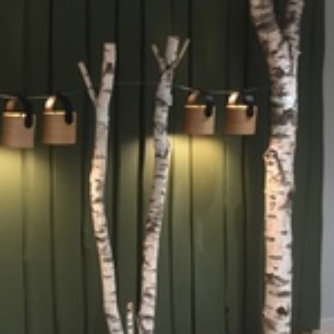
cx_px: -74
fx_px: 753
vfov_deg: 25.0
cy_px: 182
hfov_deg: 22.8
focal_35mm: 69
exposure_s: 1/33
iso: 125
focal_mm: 4.15
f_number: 2.2
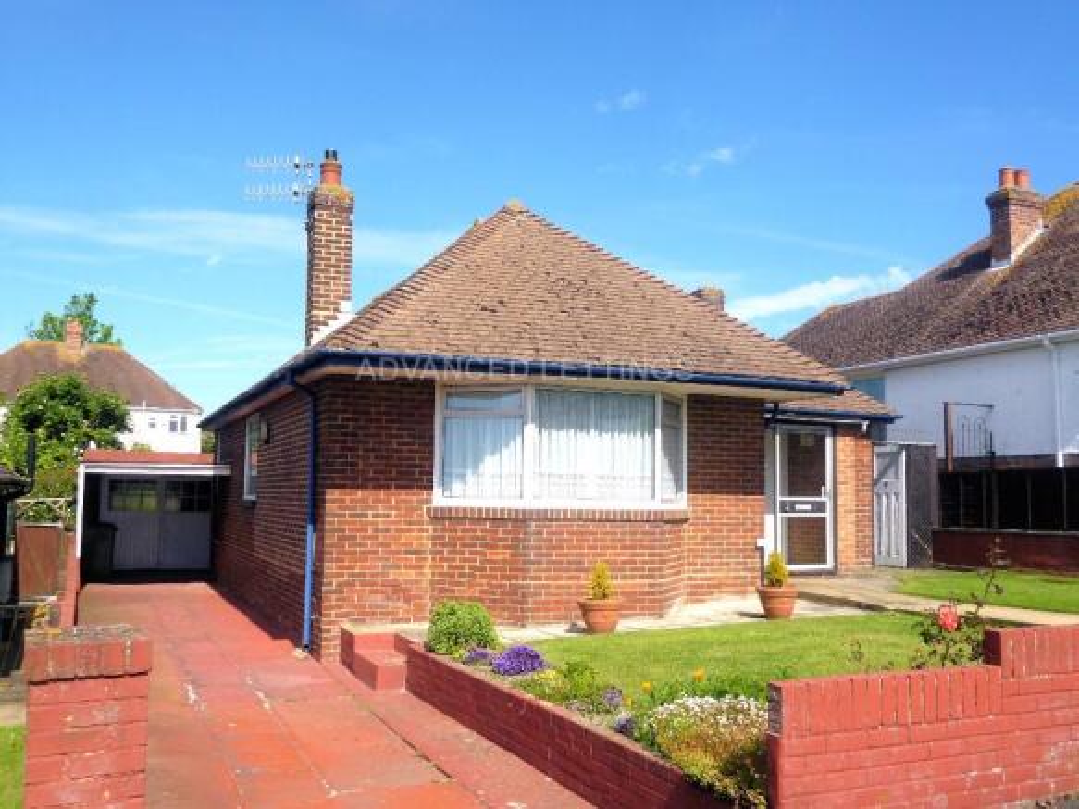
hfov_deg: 56.8
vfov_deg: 44.1
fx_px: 997
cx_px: 540
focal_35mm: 32
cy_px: 404
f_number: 10
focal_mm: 5.7
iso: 100
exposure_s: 1/100
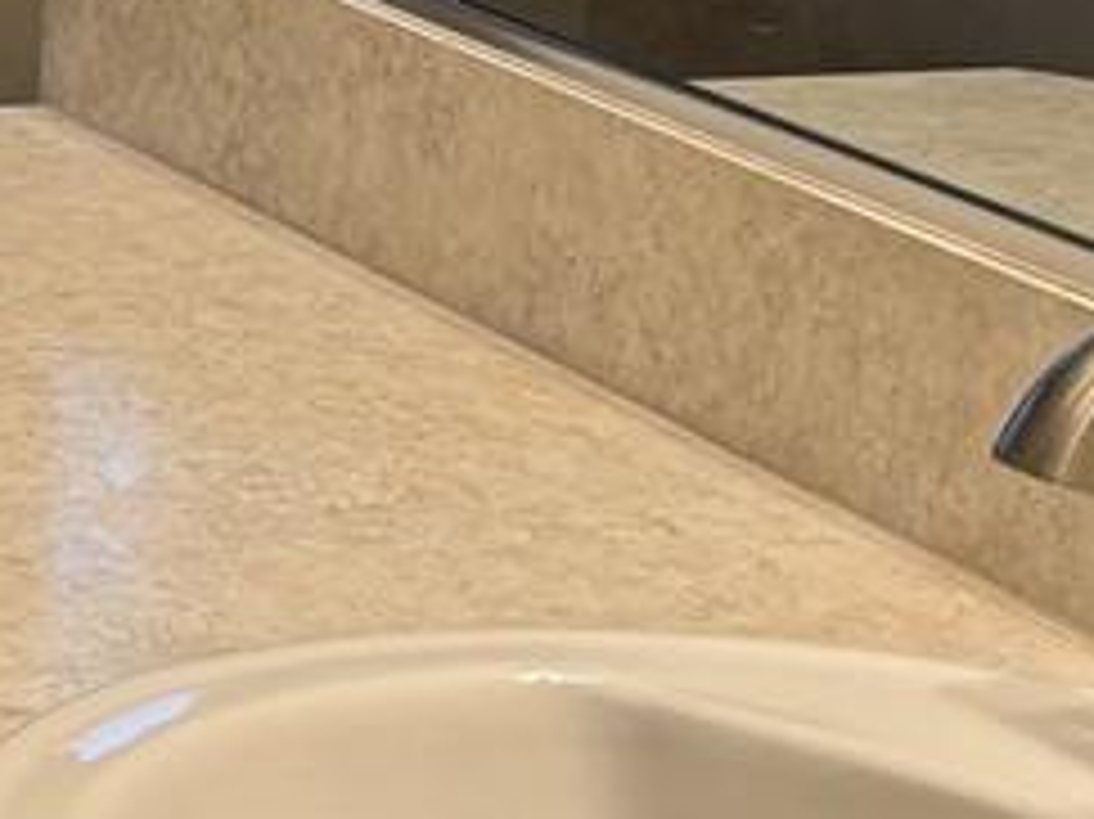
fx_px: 4991
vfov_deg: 9.2
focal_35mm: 158
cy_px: -356
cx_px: -549
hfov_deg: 11.9
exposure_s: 1/120
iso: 200
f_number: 1.78
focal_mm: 6.76
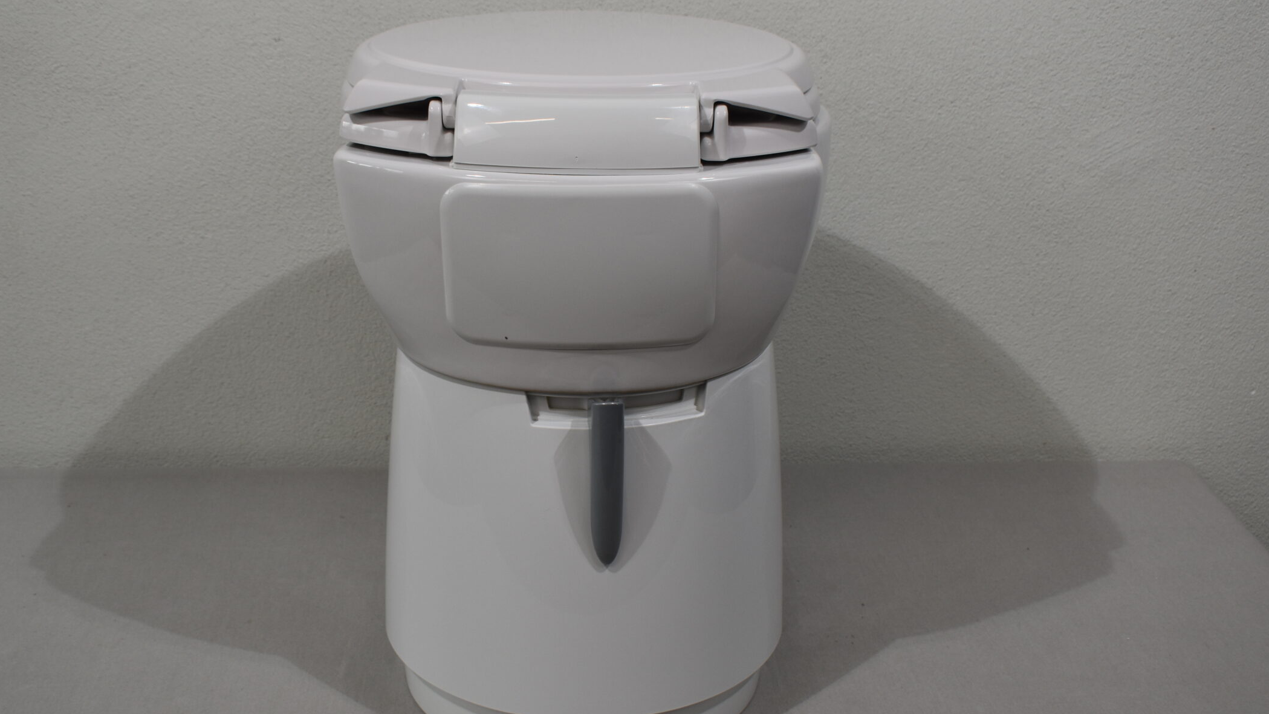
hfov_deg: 44.5
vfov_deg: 26.0
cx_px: 578
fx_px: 1548
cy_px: 365
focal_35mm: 46
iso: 220
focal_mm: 24
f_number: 5.6
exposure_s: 1/125
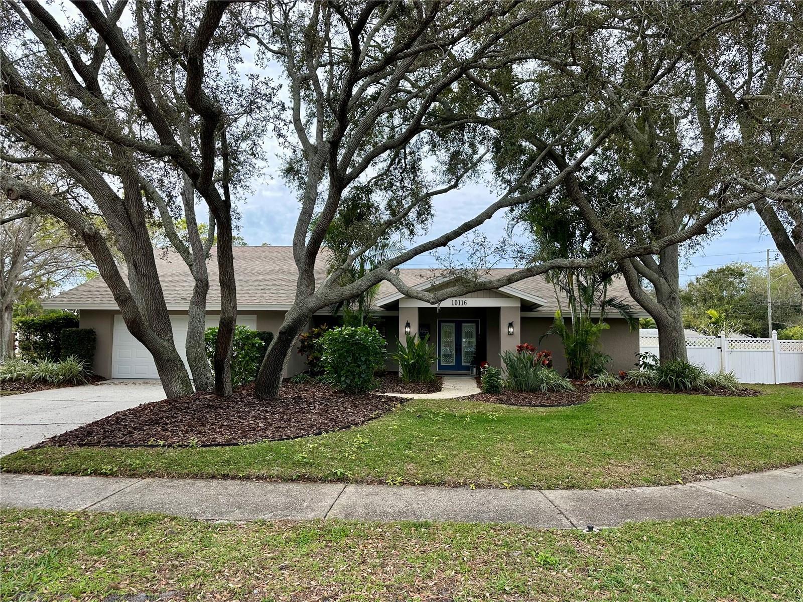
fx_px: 557
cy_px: 301
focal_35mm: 24
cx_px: 402
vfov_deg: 56.8
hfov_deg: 71.6
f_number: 1.78
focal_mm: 6.86
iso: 80
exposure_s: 1/1083
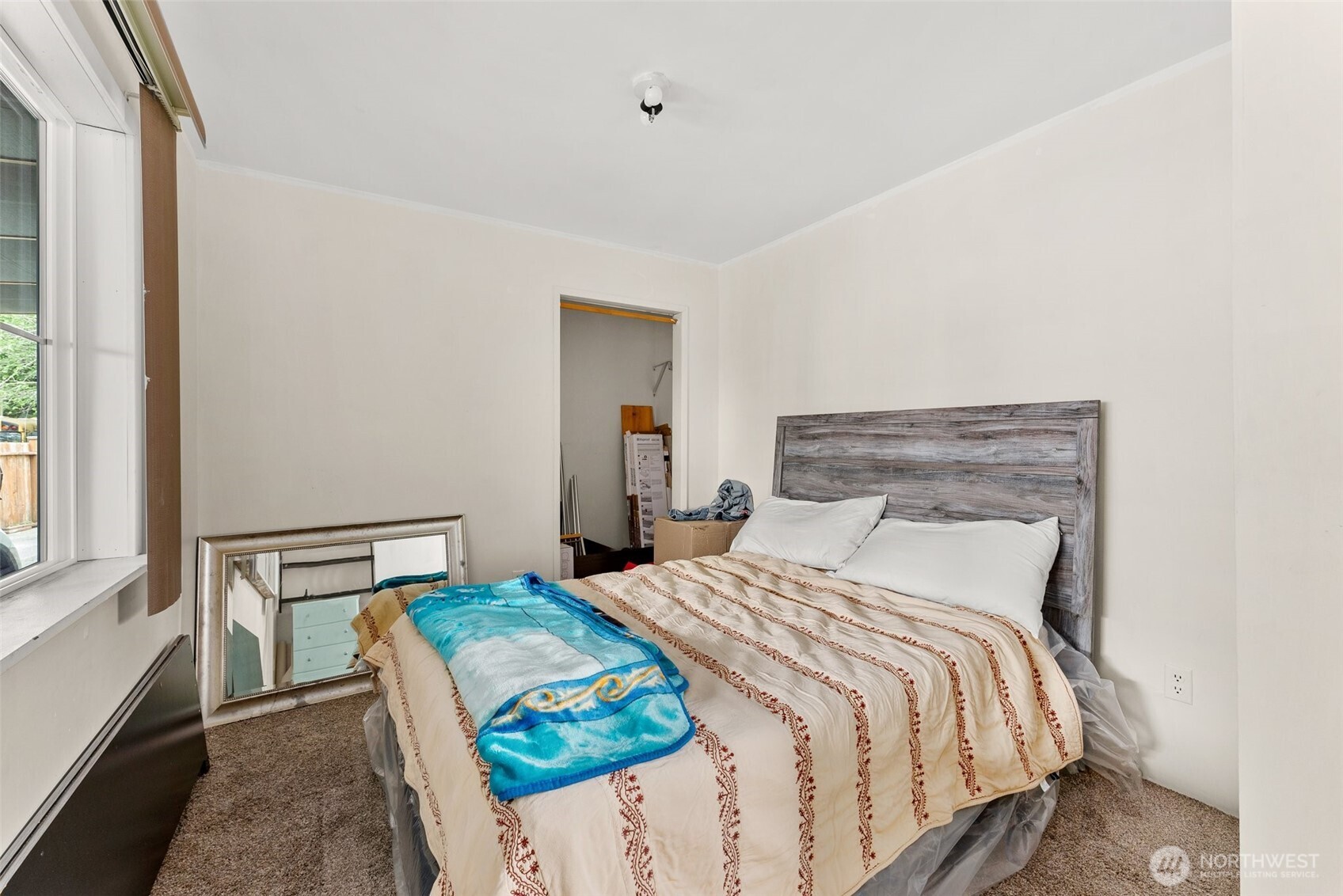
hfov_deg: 104.2
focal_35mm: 14
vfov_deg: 81.3
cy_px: 448
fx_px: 522
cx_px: 672
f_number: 8
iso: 500
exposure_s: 1/1.67
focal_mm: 14
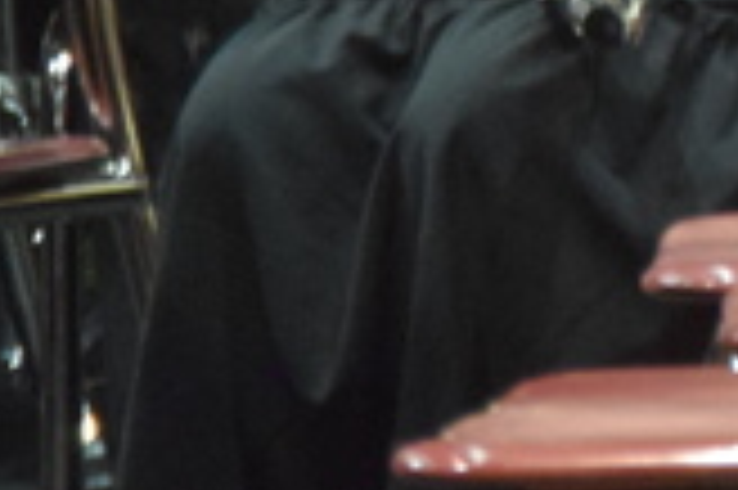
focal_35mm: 1451
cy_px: -1000
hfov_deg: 1.4
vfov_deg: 0.9
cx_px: 1980
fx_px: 29718
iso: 3200
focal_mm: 155
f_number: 5.3
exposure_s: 1/50
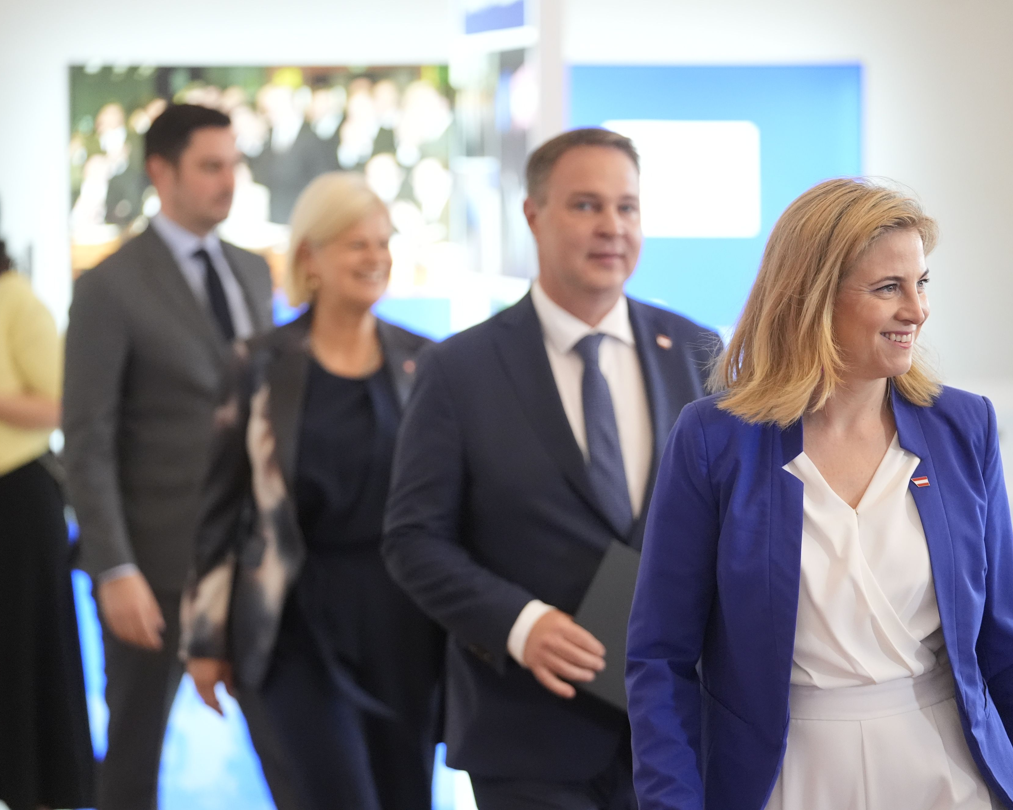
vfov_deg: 10.9
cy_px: 405
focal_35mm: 141
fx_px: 4227
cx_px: 507
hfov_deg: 13.7
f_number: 2.8
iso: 5000
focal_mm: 125
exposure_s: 1/500
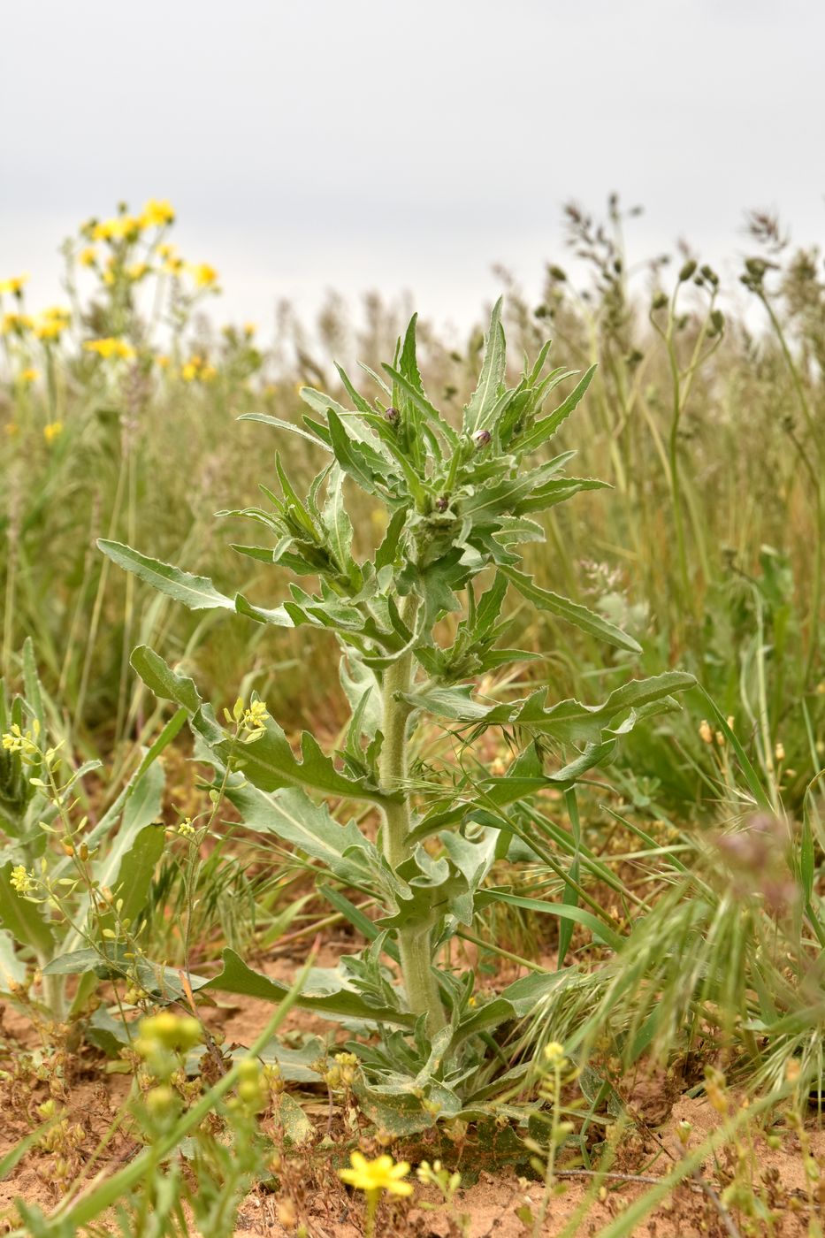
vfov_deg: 31.9
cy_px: 619
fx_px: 2166
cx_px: 412
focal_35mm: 63
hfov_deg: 21.6
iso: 250
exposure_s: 1/320
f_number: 9
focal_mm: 42
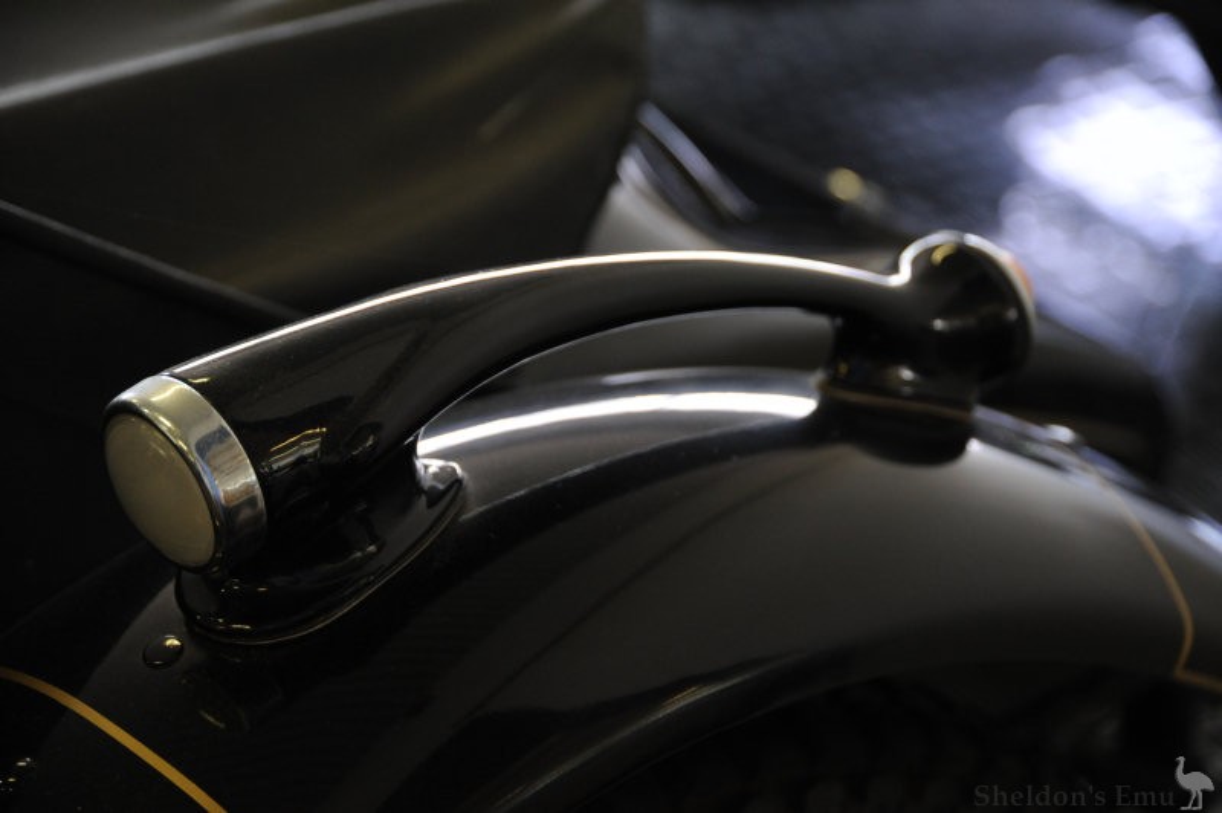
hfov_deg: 18.6
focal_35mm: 110
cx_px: 611
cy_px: 406
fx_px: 3731
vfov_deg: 12.4
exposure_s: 1/40
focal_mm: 110
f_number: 5.6
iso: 2000
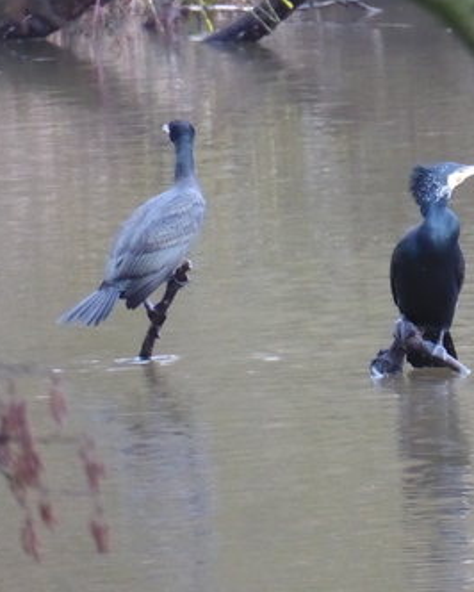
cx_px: 342
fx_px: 18939
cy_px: 286
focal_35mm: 1081
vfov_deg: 1.8
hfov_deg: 1.4
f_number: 6.4
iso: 1600
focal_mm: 129
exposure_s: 1/125
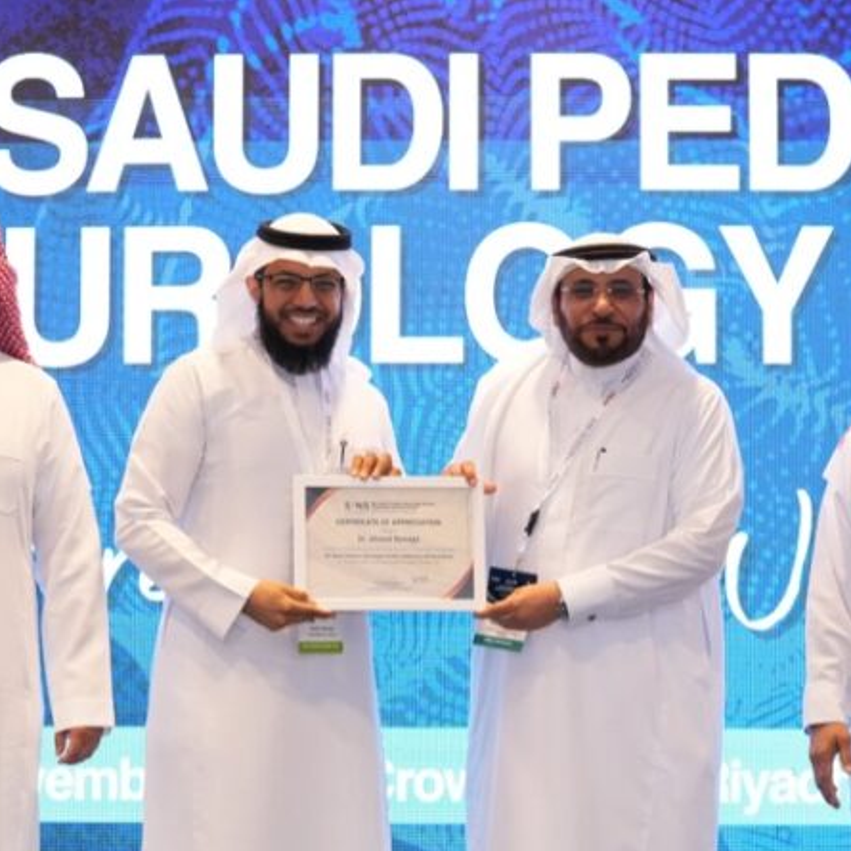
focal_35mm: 137
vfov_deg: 12.7
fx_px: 3810
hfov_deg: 12.7
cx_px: 392
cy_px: 650
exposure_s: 1/160
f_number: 4
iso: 5000
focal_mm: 70
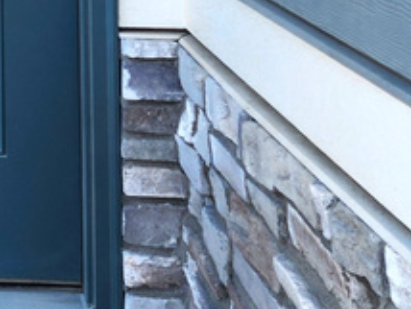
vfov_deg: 12.3
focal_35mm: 110
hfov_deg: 16.5
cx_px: -181
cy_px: -265
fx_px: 1308
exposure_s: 1/194
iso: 12
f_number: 1.8
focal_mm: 6.4
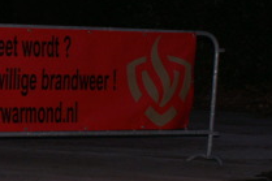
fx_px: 1042
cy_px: 103
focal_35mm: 138
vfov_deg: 9.9
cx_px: -87
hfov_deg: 14.2
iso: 400
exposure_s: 1/60
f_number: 5
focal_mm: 30
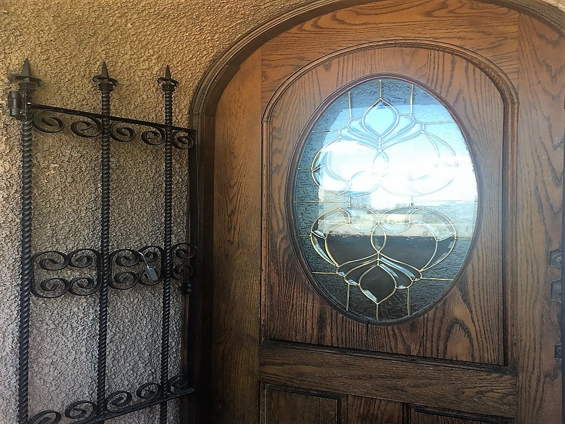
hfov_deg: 61.7
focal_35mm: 29
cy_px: 212
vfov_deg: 48.2
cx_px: 282
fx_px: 473
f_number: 2.2
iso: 25
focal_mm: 4.15
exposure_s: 1/60
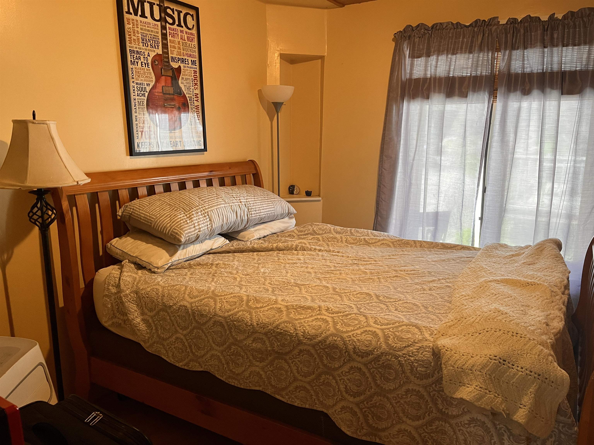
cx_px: 297
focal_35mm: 26
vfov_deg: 53.1
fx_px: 446
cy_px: 222
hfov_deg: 67.3
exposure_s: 1/60
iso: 250
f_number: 1.6
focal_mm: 5.1
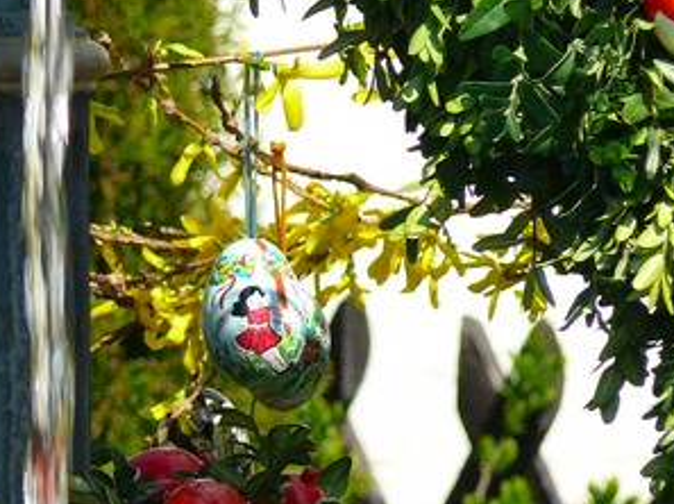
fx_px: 16180
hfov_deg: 2.4
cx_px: -54
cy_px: 456
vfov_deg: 1.8
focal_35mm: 832
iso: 100
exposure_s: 1/250
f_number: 4
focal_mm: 69.5
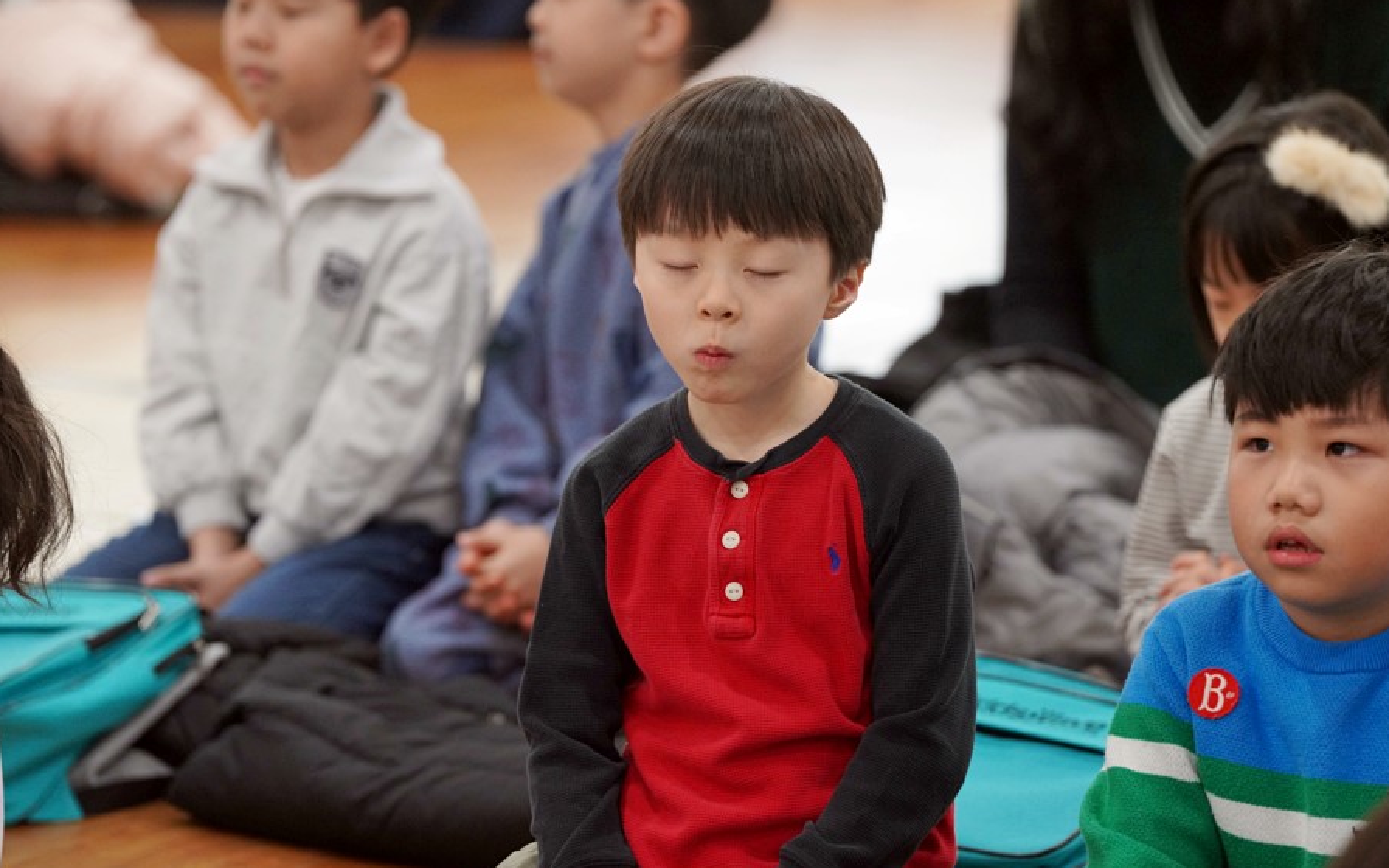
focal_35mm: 205
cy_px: 461
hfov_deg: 10.2
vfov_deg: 6.4
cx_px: 695
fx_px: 7759
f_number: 4
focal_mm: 200
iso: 3200
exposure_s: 1/250
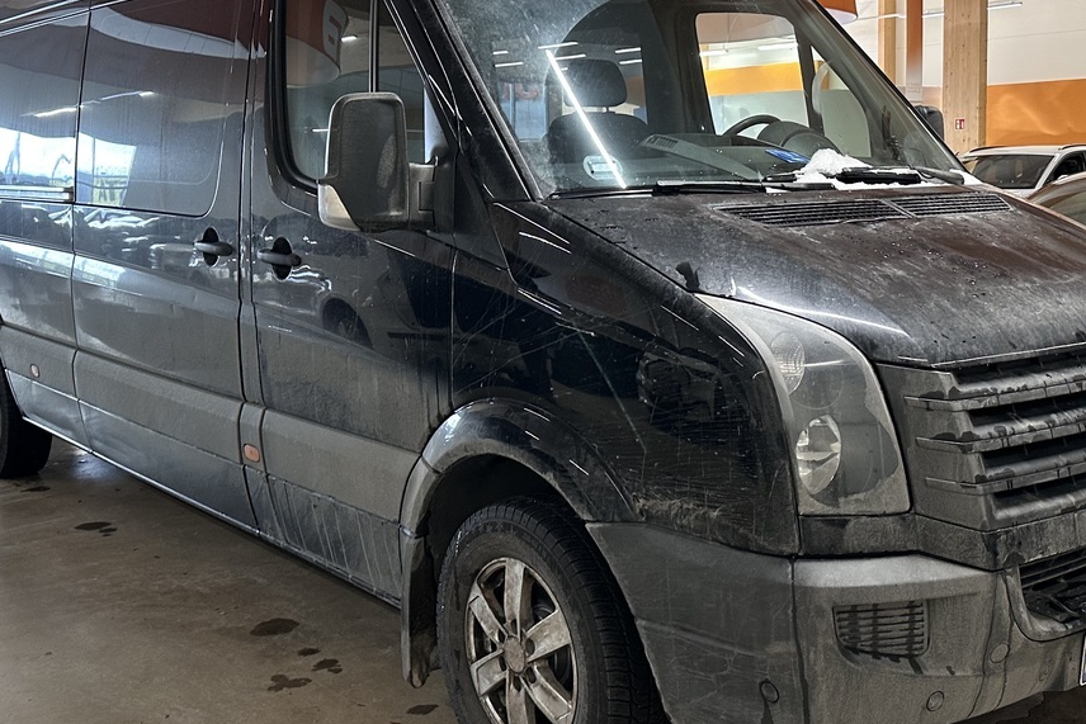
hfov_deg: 46.4
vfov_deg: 31.7
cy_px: 259
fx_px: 1267
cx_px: 586
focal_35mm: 42
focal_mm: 6.86
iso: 250
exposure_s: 1/60
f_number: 1.78
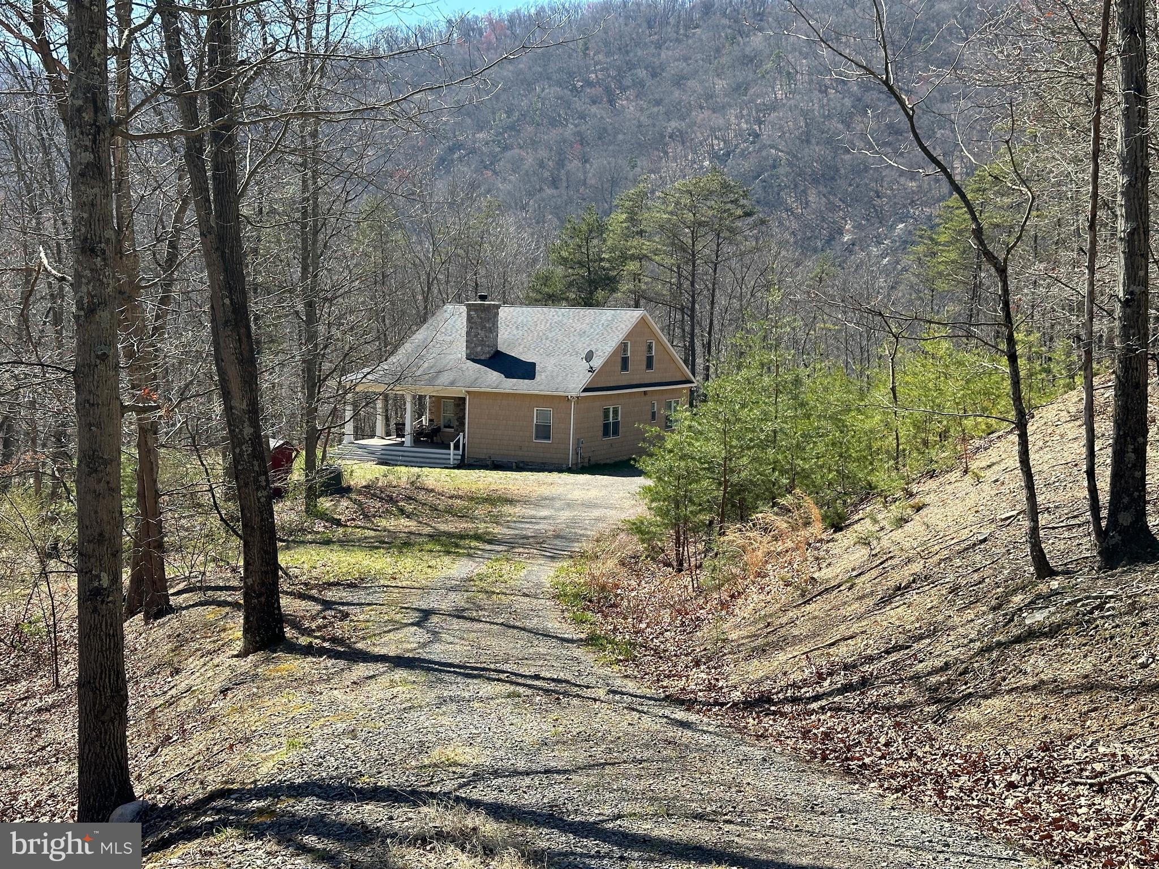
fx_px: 1607
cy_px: 434
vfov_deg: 30.3
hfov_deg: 39.7
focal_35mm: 48
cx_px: 580
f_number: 1.78
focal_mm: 6.86
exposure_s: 1/1517
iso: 64
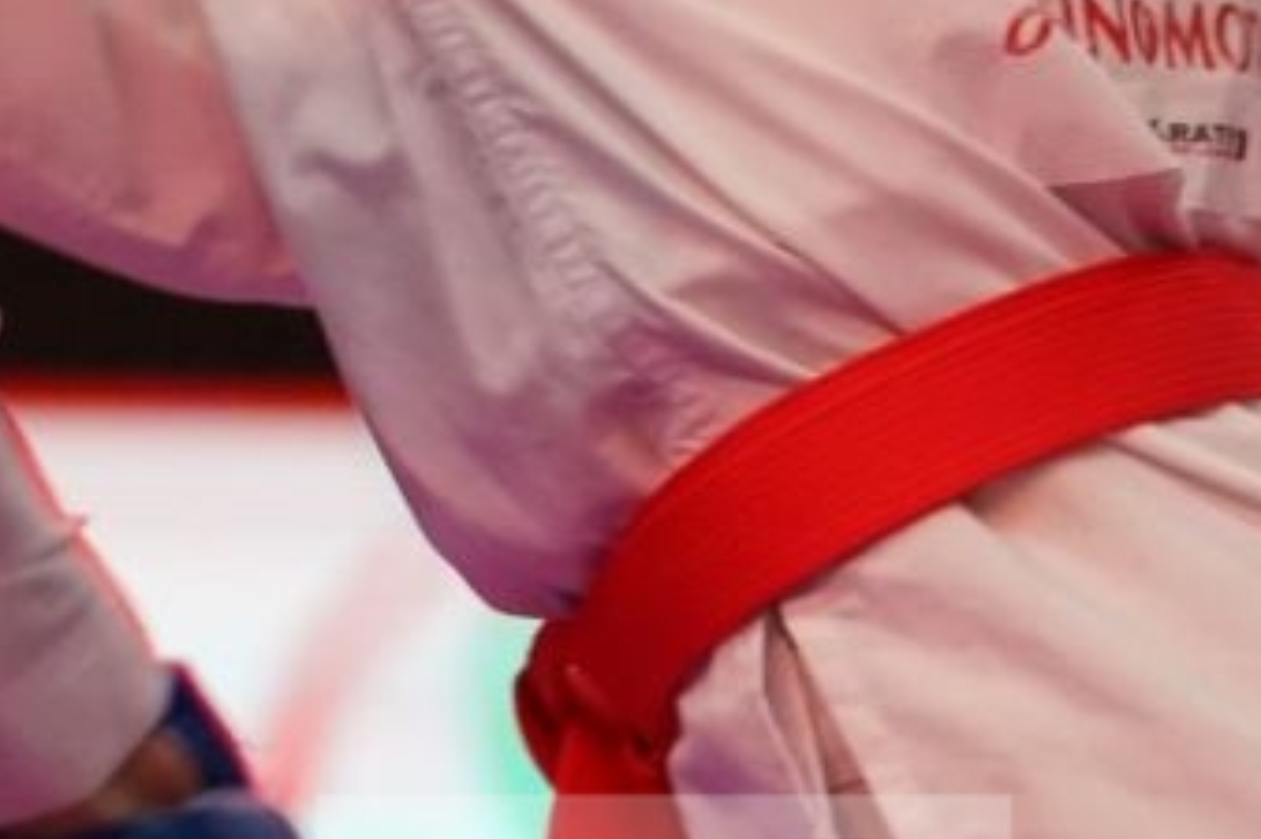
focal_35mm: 928
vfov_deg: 1.5
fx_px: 32488
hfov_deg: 2.2
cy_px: -190
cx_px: 664
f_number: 2.8
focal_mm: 174
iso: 4000
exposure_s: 1/1000
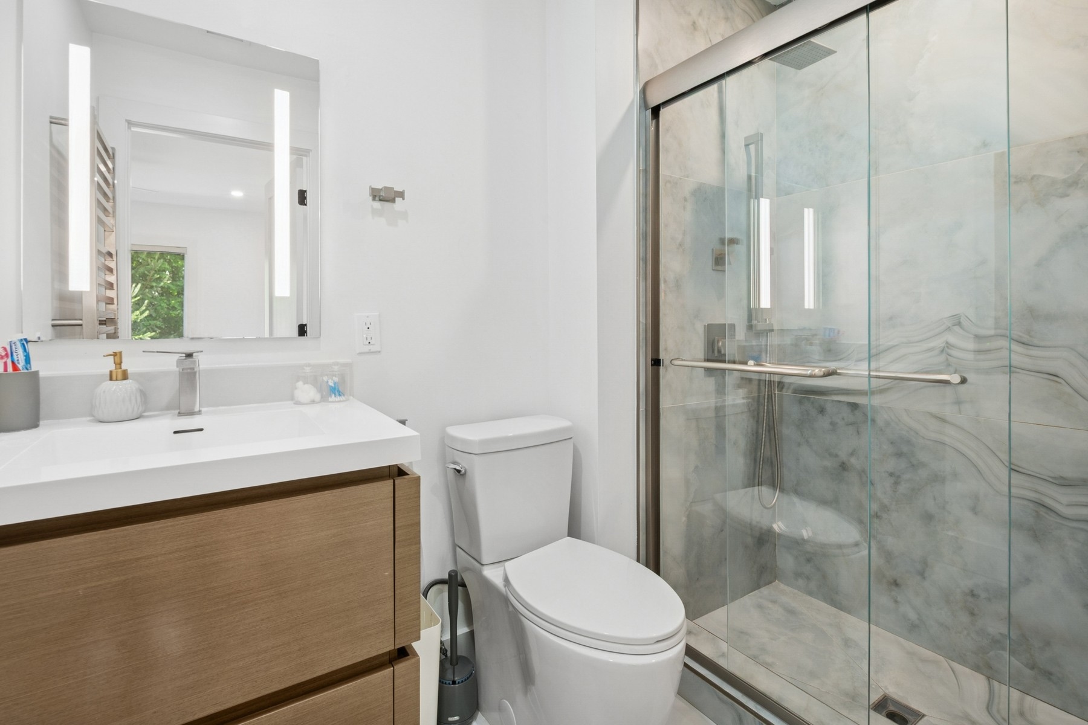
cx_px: 544
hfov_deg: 100.4
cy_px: 362
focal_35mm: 15
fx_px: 453
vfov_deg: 77.3
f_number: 11
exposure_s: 1
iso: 100
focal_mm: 10
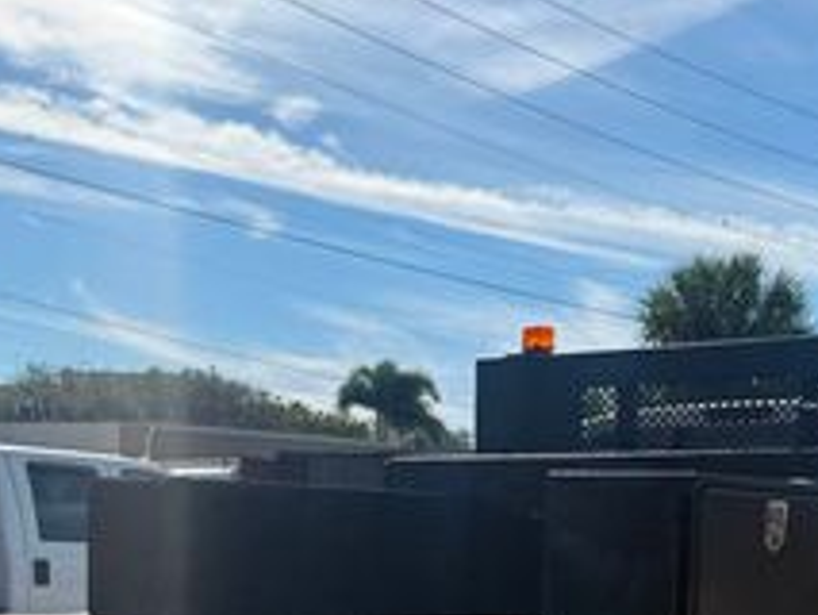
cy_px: 734
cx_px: 445
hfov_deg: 27.0
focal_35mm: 72
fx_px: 1702
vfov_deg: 19.3
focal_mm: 6.76
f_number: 1.78
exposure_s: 1/8130
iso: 100
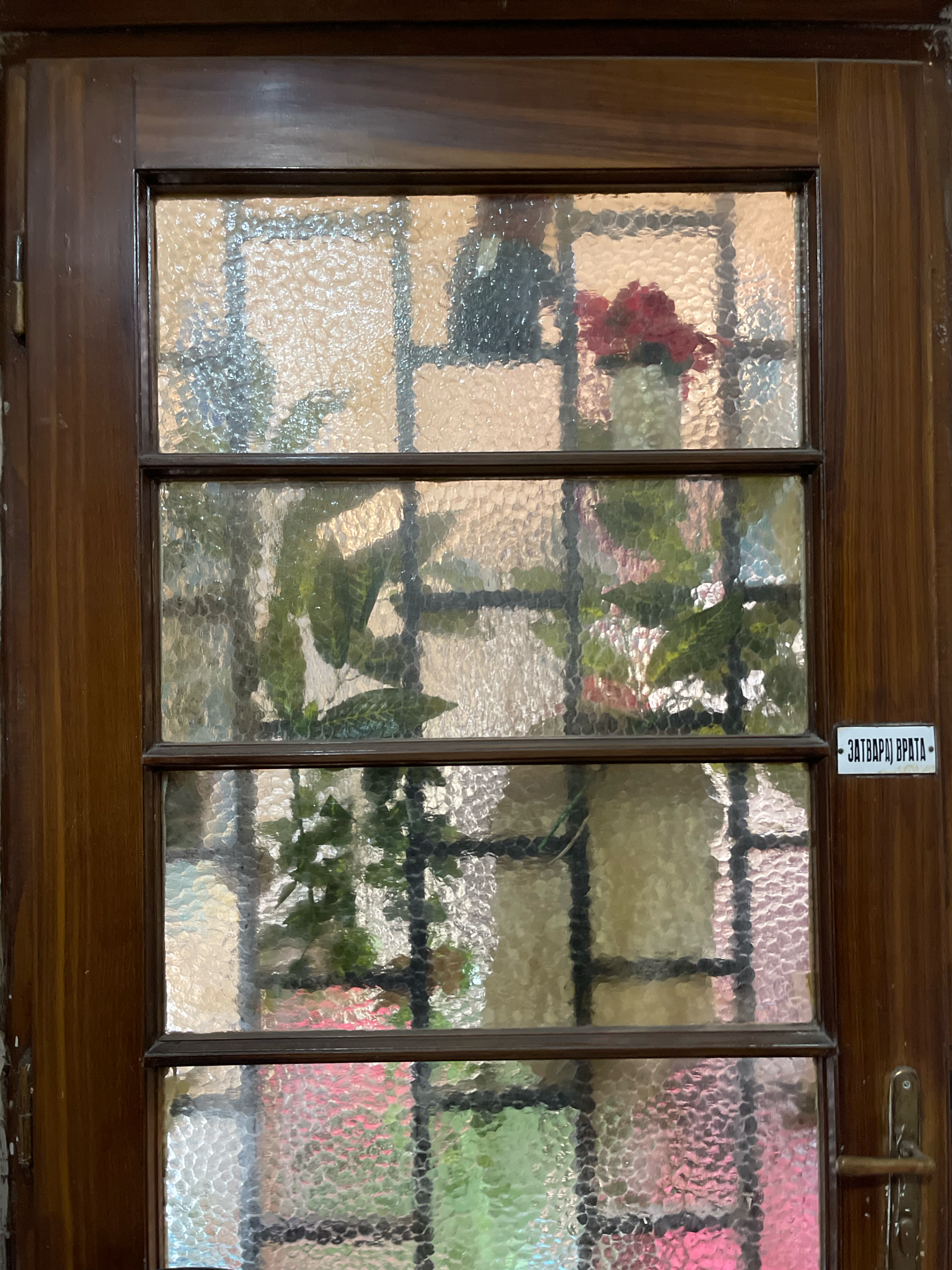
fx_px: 953
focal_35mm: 26
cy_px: 635
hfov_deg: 53.1
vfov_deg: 67.3
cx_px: 476
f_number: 1.6
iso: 1600
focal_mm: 5.1
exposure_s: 1/50
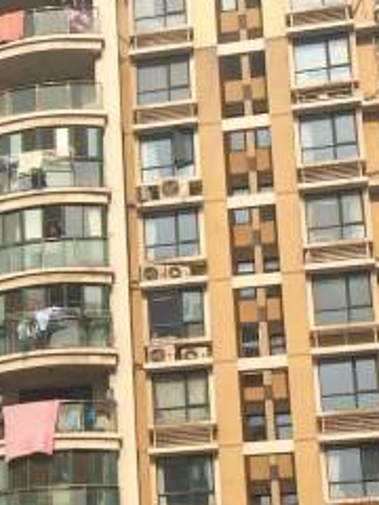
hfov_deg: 10.9
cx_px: -267
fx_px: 1883
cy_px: 435
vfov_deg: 15.1
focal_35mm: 129
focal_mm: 4.15
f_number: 2.2
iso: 32
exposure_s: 1/2740
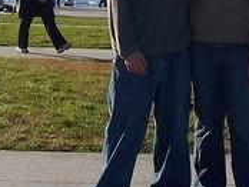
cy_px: -79
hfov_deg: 14.3
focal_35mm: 136
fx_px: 980
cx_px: 236
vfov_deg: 10.6
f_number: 5.6
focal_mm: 5.6
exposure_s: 1/500
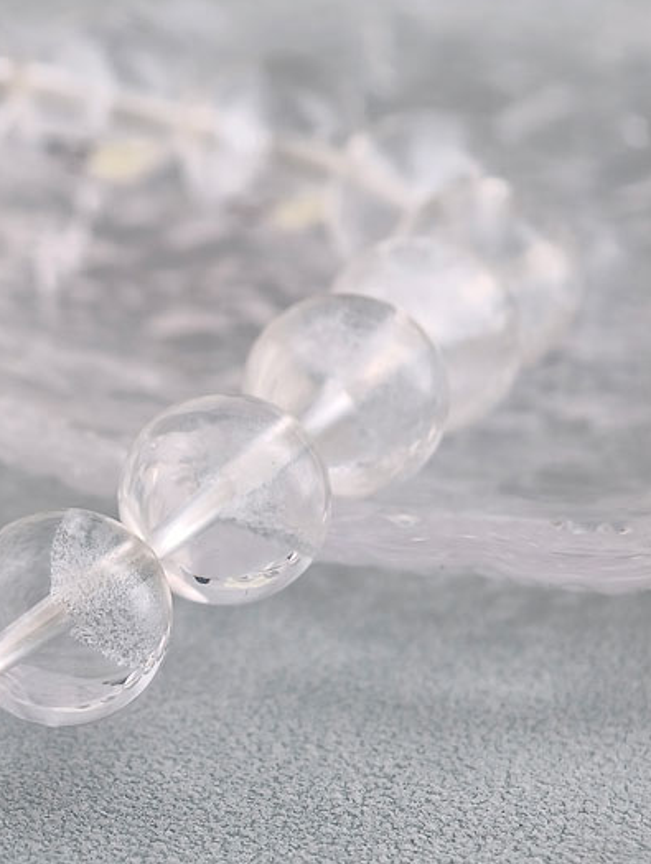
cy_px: 311
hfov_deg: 7.9
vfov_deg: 10.5
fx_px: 4674
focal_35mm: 187
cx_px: -41
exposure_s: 1/160
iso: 125
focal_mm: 22.48
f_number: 2.67
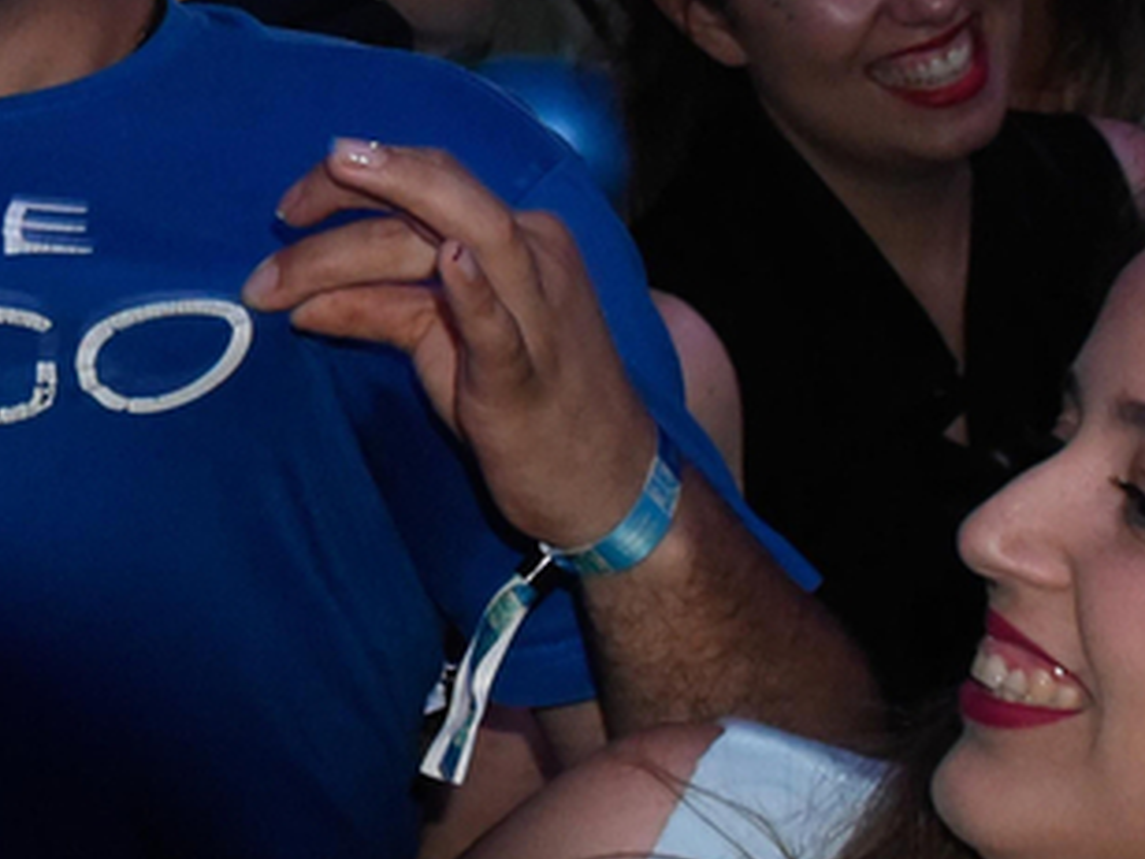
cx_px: -390
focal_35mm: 120
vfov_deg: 12.0
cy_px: -212
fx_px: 3969
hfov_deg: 15.5
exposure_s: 1/25
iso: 4000
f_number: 4
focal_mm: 24
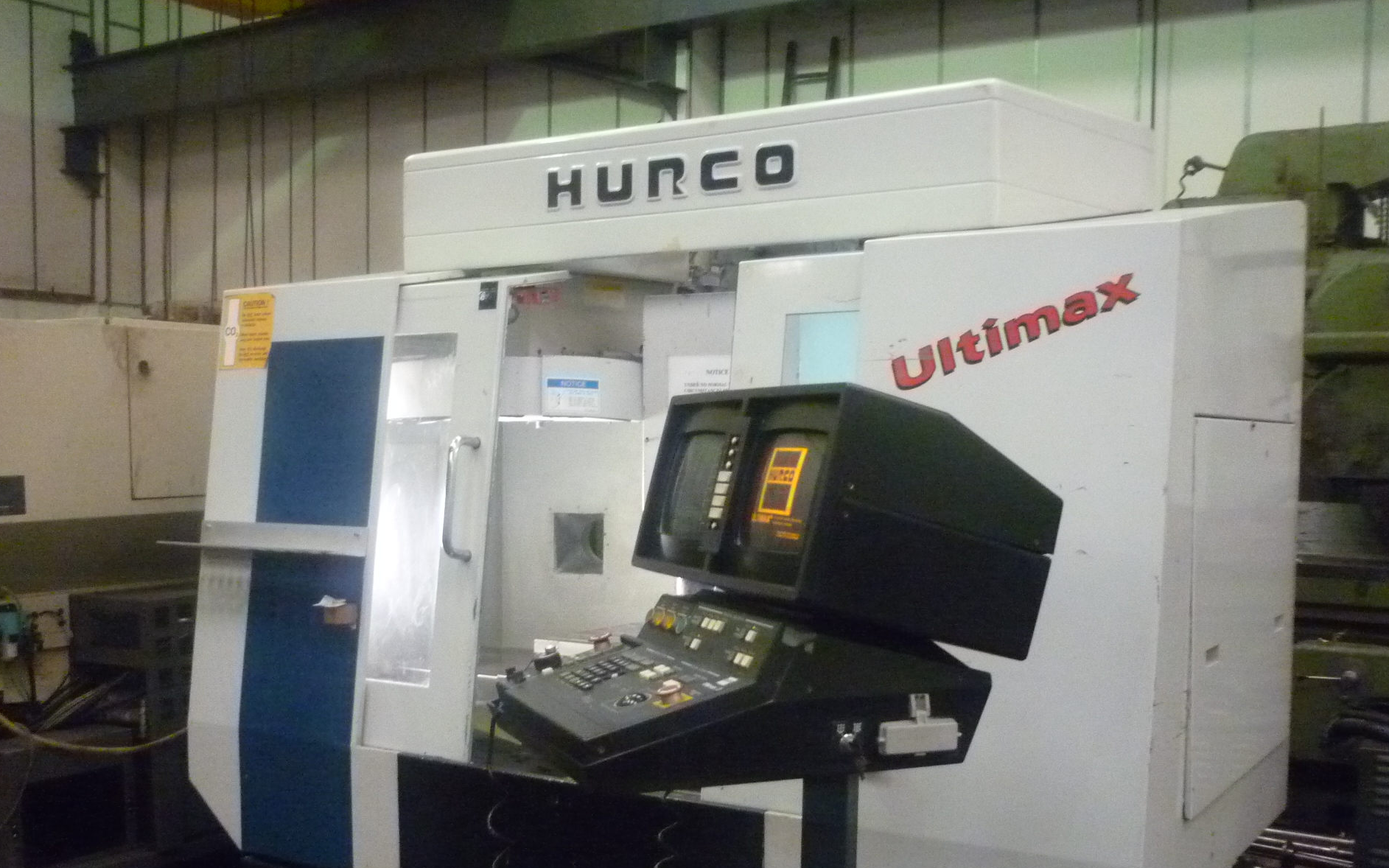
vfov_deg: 33.4
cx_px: 716
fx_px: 1438
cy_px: 547
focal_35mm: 38
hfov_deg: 51.5
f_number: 2.8
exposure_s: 1/25
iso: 800
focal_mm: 5.5
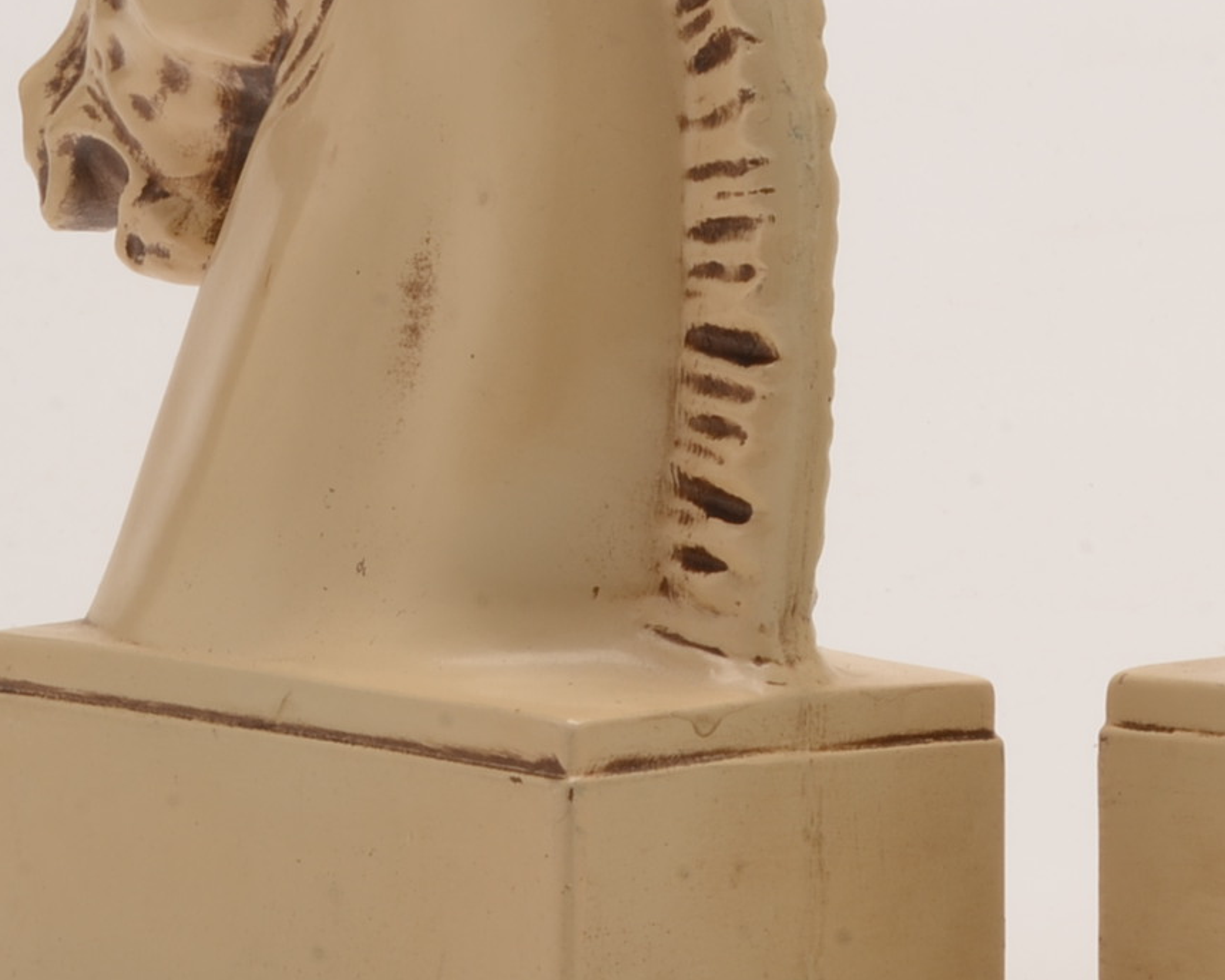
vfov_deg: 9.6
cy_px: 231
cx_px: 1216
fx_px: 5837
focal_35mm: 161
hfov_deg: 11.9
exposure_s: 1/160
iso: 100
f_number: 32
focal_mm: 40
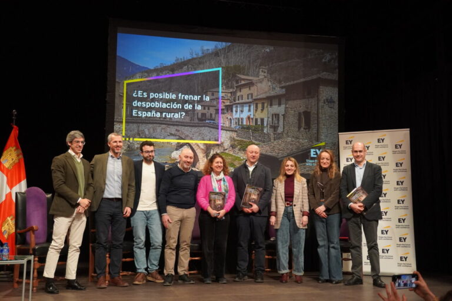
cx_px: 226
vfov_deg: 35.5
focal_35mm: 38
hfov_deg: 51.3
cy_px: 150
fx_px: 471
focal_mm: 25
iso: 2500
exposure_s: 1/160
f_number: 4.5
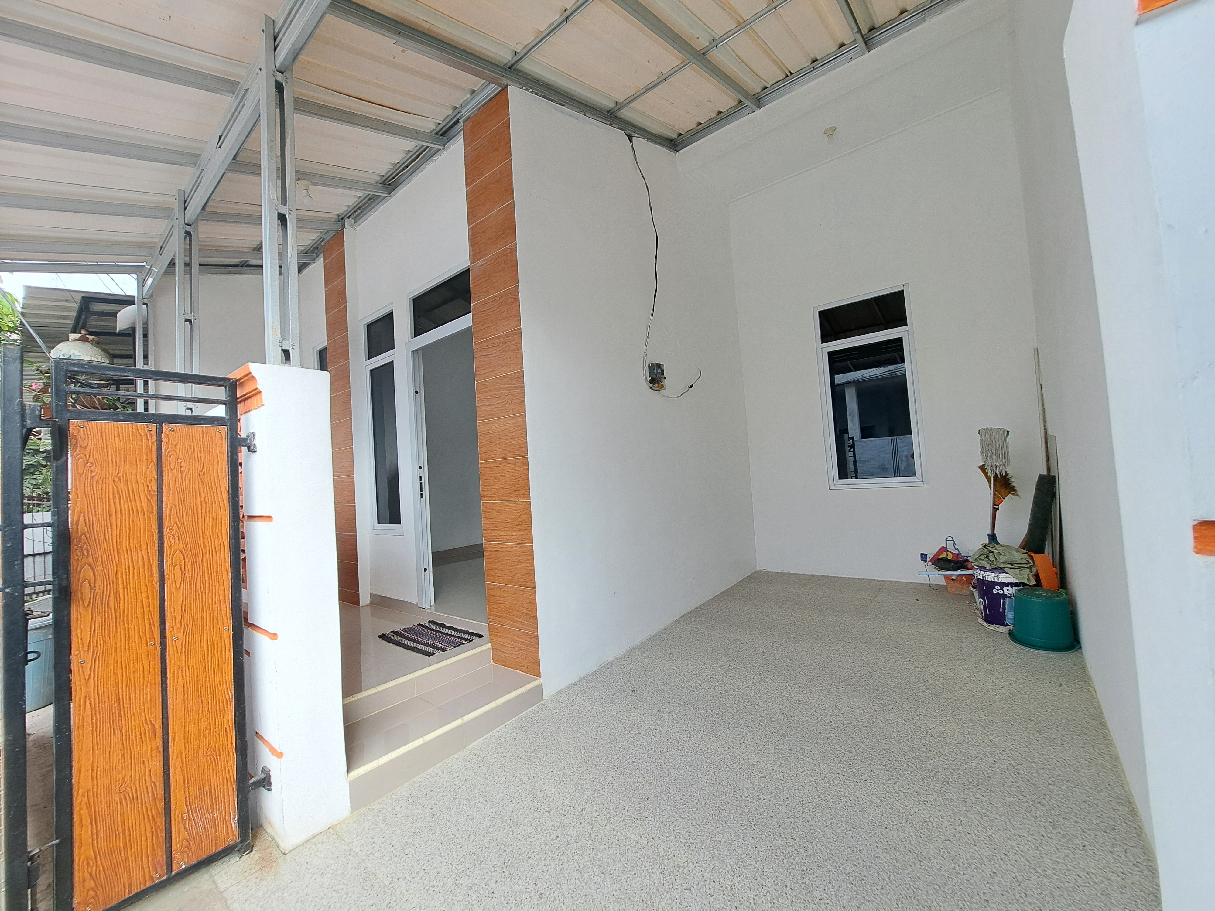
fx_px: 456
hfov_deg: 106.2
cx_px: 608
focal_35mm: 13
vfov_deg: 89.9
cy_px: 456
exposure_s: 1/100
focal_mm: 1.74
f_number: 2.2
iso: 50
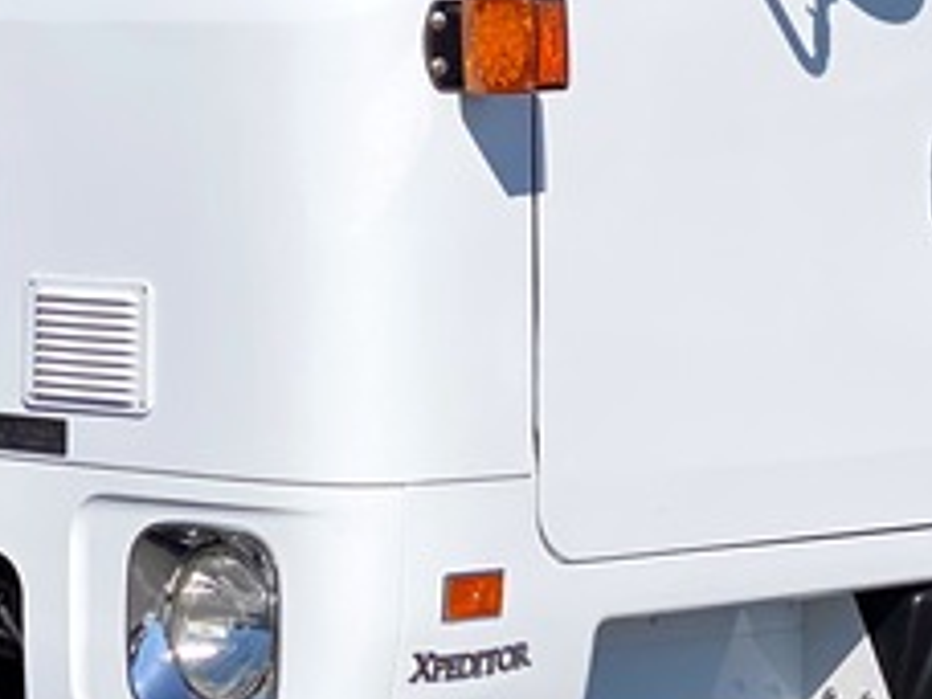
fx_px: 4792
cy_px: 104
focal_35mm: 178
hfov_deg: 11.1
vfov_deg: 8.3
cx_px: 376
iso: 20
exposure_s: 1/3690
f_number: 2
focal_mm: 6
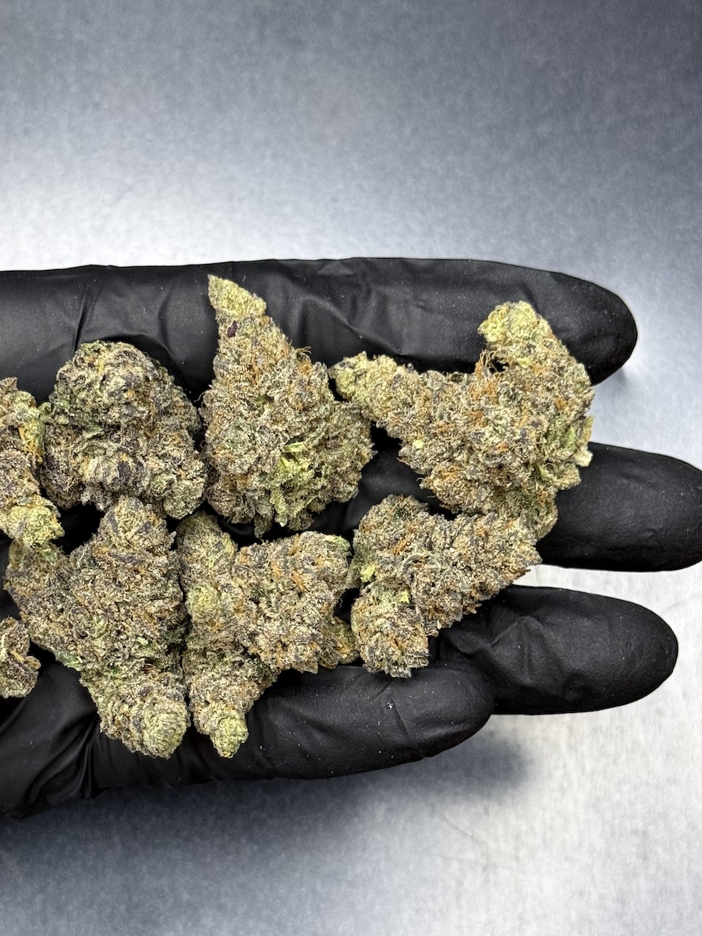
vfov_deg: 27.0
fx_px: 1947
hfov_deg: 20.4
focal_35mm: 72
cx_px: 224
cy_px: 541
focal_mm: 6.76
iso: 200
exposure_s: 1/50
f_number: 1.78
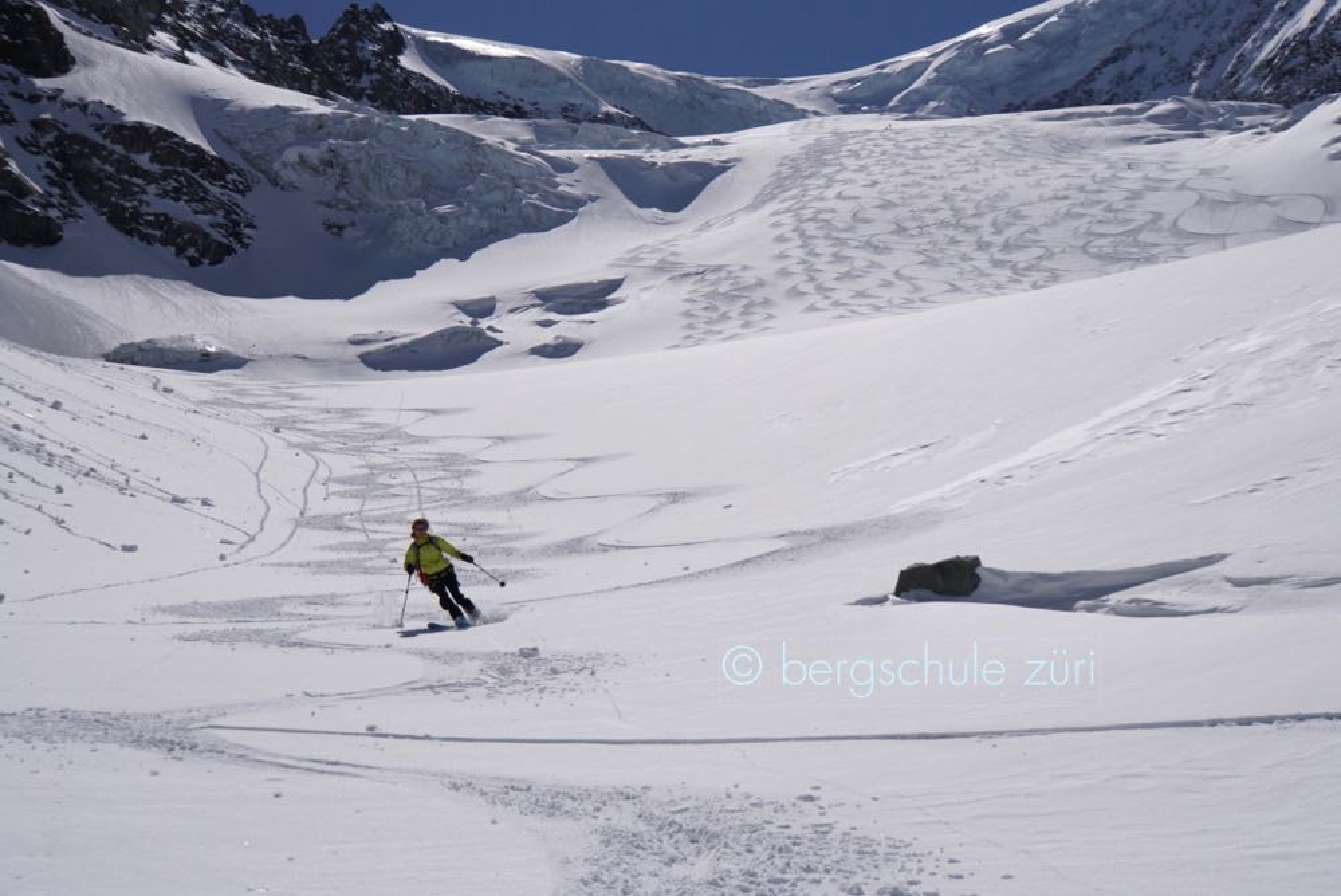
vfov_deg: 22.1
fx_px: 2292
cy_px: 448
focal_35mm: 62
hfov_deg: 32.6
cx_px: 670
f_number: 5.6
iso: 100
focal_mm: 41
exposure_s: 1/3200
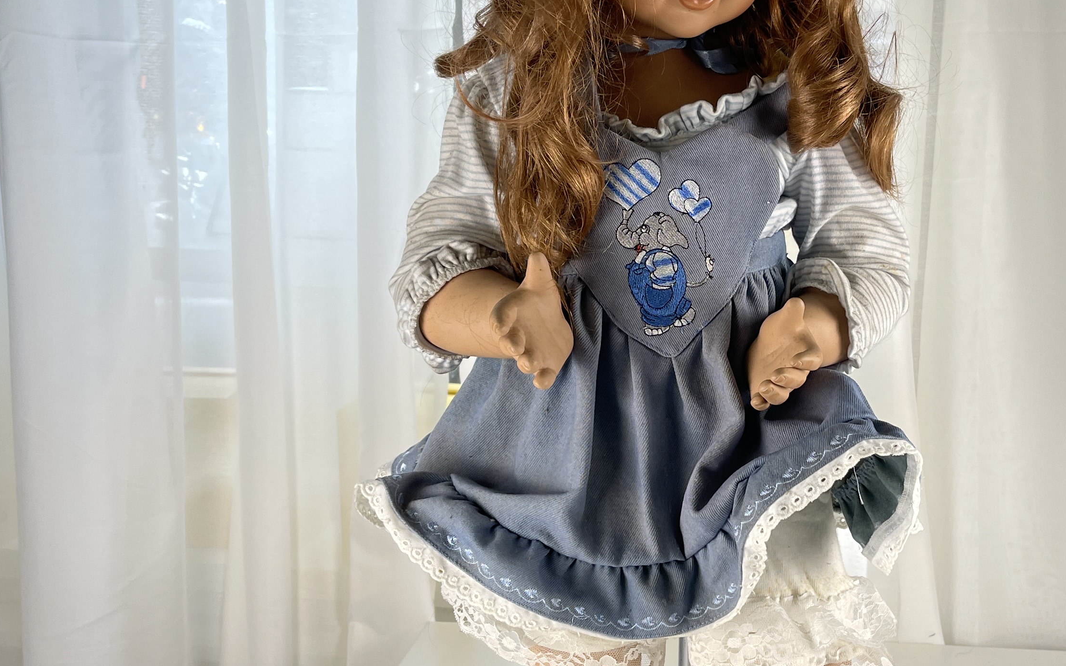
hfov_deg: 41.1
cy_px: 395
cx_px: 737
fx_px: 1394
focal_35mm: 48
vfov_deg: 26.8
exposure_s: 1/125
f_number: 1.6
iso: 32
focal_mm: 5.1
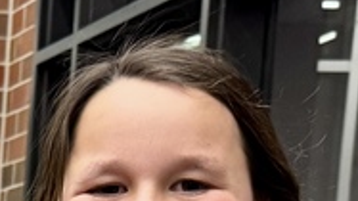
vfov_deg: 7.8
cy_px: 496
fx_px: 1357
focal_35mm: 143
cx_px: -402
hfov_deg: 12.8
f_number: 1.78
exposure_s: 1/60
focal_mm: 6.76
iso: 250
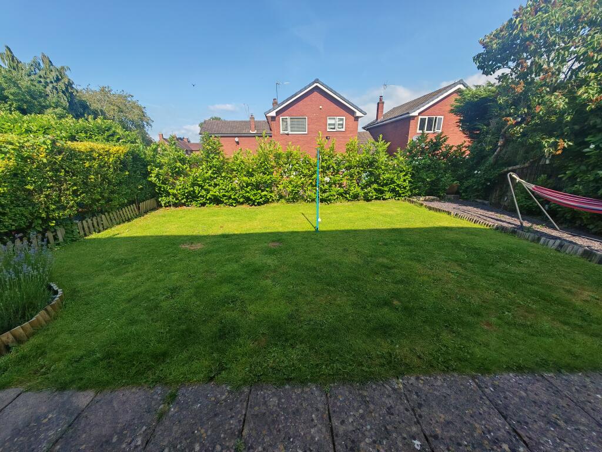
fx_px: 226
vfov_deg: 89.9
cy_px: 226
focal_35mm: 13
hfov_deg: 106.2
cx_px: 301
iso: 50
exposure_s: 1/470
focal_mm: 1.82
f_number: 2
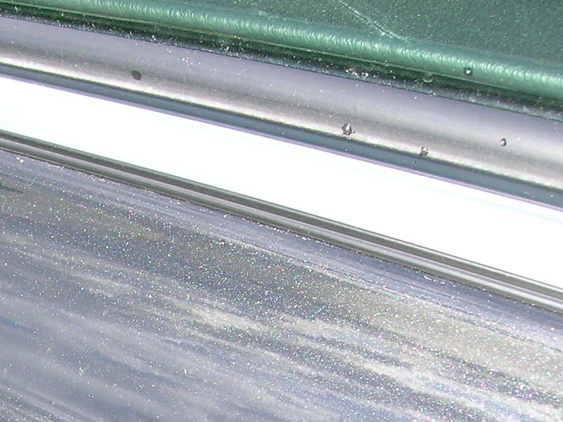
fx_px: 1251
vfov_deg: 18.4
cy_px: 465
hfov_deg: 24.6
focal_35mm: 77
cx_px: 54
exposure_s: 1/72.6
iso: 50
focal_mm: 5.7
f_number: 4.9
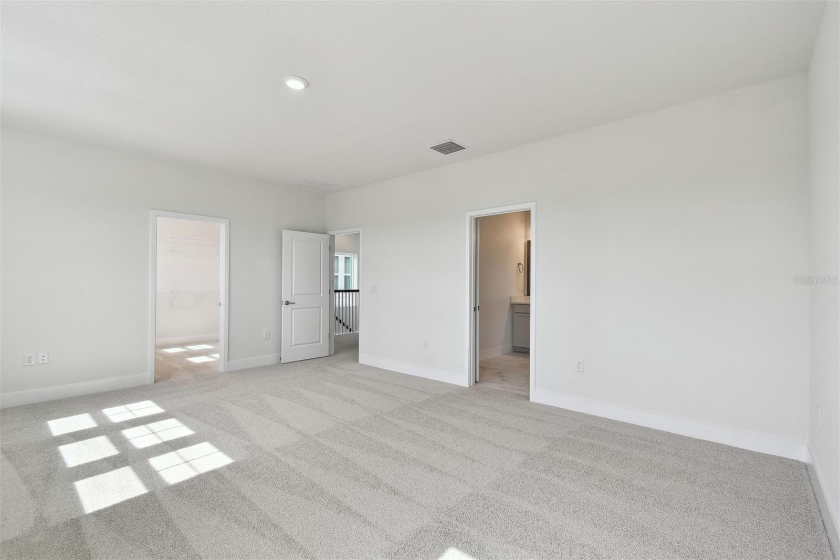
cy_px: 280
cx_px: 420
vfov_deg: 77.3
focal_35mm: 15
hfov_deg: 100.4
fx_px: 350
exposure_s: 1/50
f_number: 7.1
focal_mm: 10
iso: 100
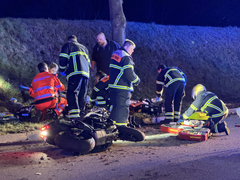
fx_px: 832
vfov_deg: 12.3
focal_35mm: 120
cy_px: 90
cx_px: 120
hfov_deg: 16.4
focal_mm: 15.66
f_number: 2.8
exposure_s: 1/30
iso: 2000
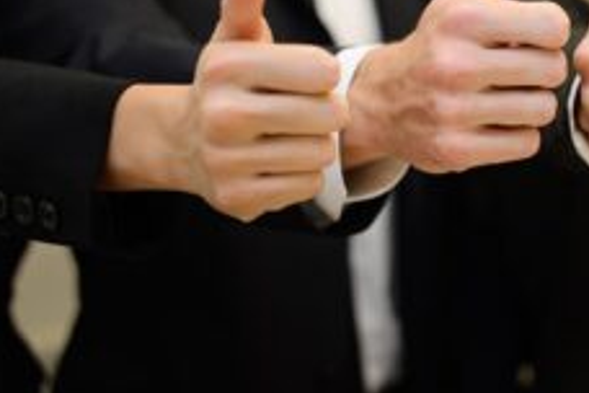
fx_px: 1505
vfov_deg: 14.7
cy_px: 59
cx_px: 483
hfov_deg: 21.8
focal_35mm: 92
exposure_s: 1/125
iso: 250
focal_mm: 50
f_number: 2.5
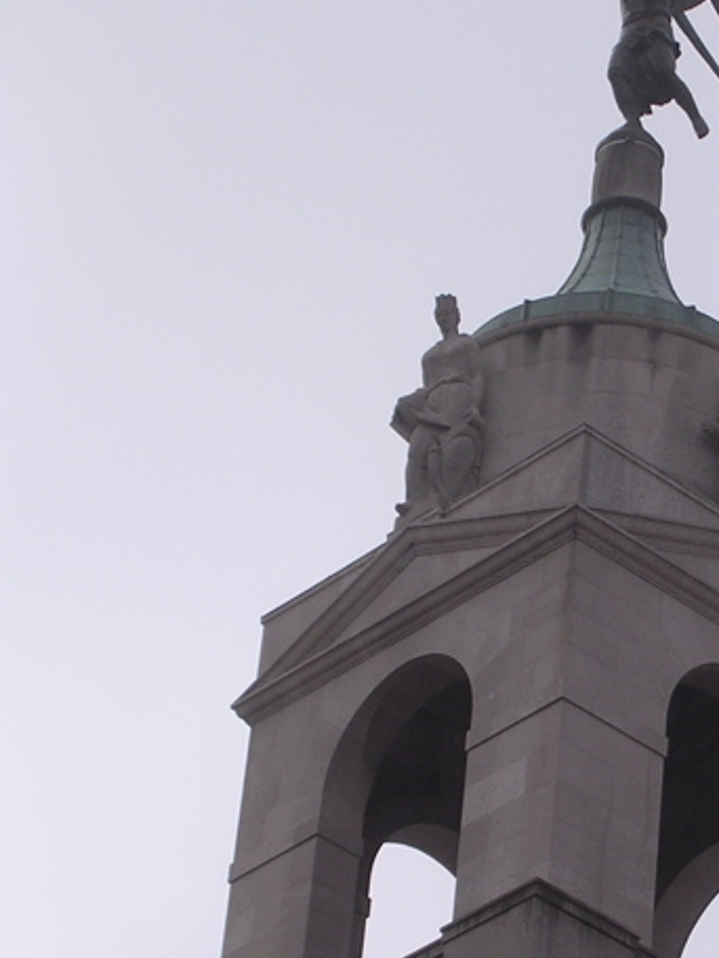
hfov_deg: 7.9
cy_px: 617
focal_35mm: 187
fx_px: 5179
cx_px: 634
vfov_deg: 10.6
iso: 100
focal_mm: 15.2
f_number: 4.5
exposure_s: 1/447
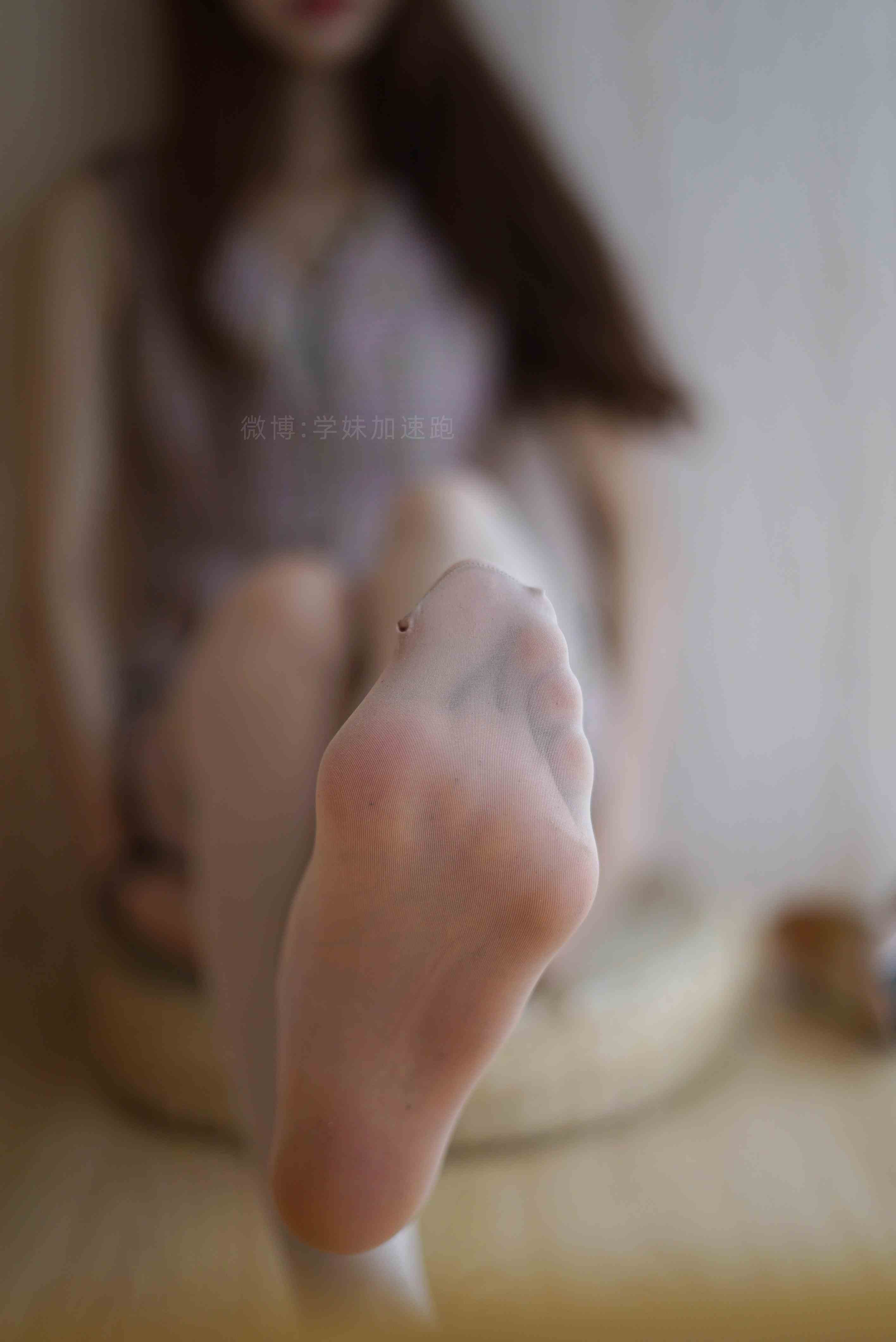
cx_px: 448
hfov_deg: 27.0
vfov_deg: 39.6
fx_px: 1864
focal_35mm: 50
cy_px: 671
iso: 200
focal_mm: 50
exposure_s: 1/1250
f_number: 1.8
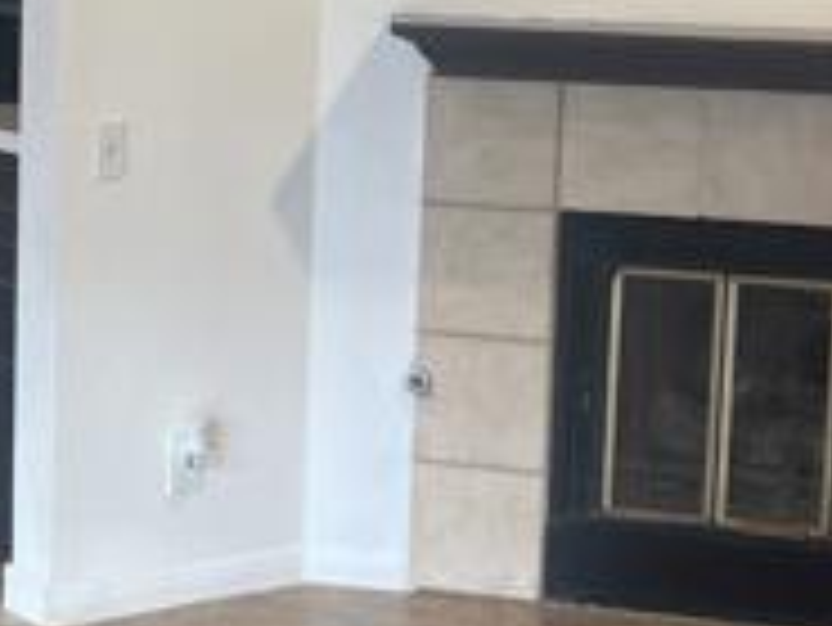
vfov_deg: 16.1
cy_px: -5
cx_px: -130
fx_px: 2165
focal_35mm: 90
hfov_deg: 20.5
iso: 80
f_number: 1.5
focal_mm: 5.7
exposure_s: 1/60
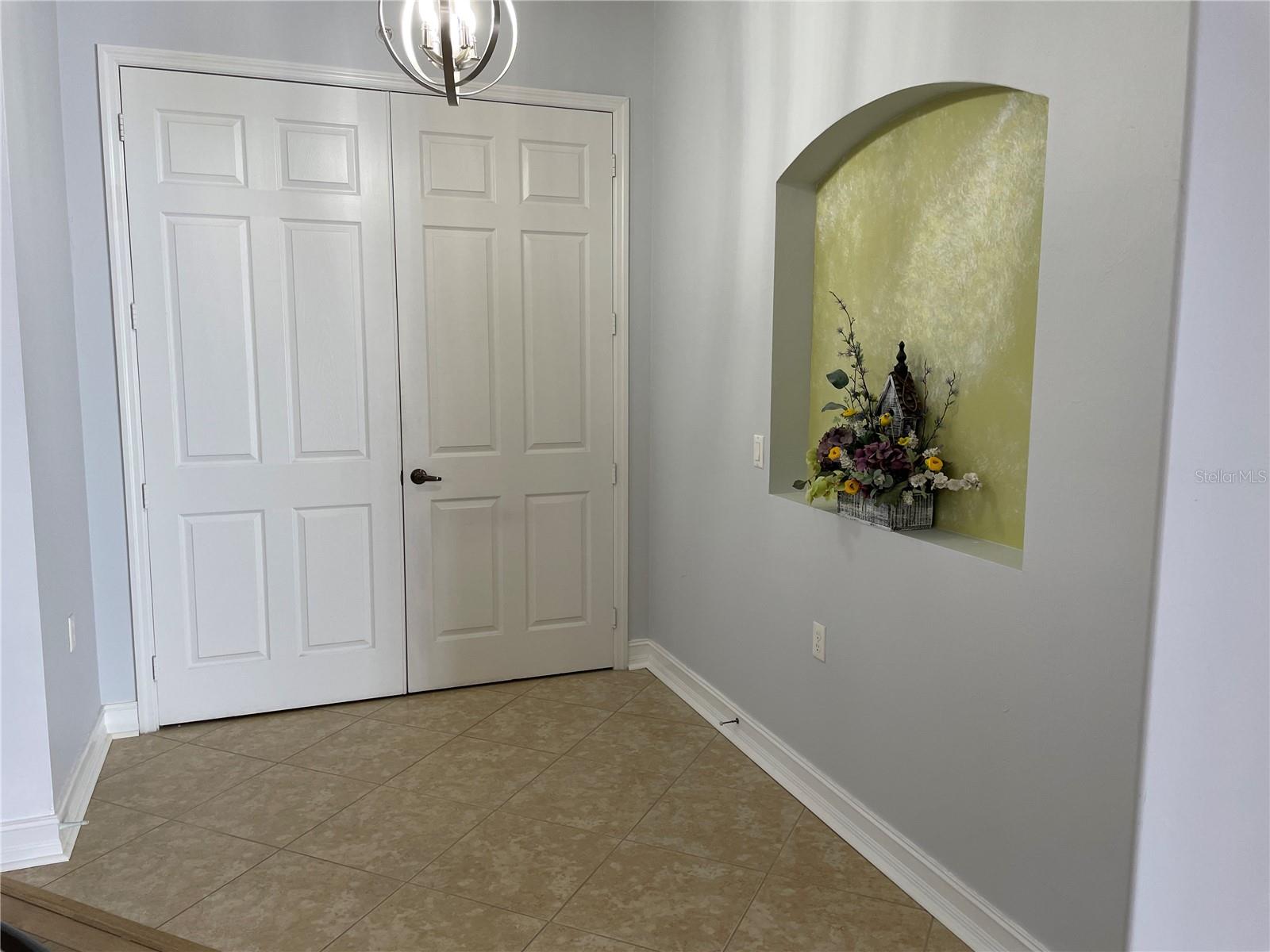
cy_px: 476
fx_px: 954
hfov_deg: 67.3
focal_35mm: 26
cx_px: 635
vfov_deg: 53.1
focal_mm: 4.2
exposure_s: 1/60
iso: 64
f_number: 1.6
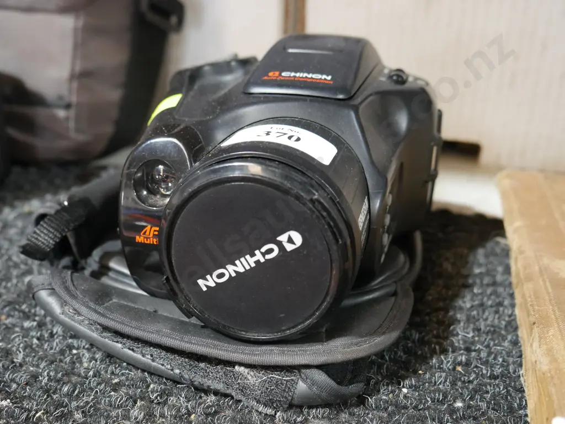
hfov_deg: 49.0
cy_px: 212
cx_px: 282
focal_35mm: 38
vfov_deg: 37.8
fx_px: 621
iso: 2500
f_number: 4.1
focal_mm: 19
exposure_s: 1/60
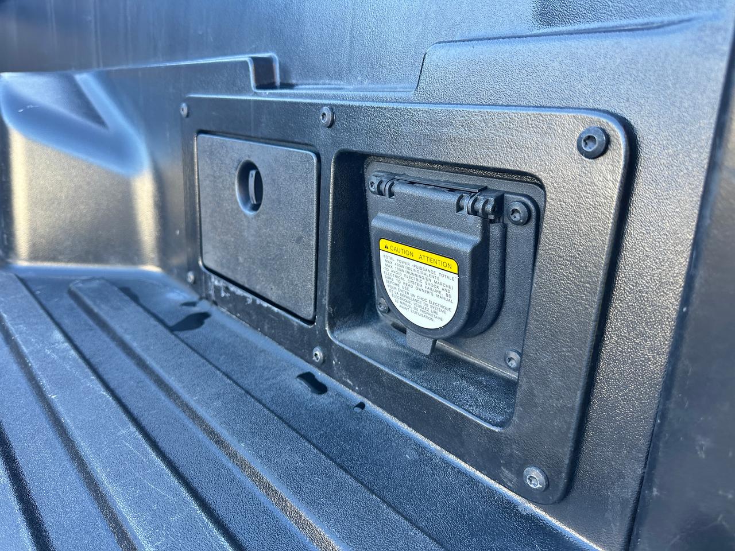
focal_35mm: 24
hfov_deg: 71.6
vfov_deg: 56.8
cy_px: 276
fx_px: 510
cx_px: 368
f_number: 1.78
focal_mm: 6.86
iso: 125
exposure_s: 1/135
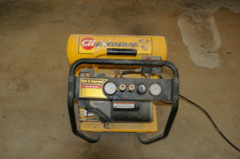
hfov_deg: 49.6
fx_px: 260
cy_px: 80
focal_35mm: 39
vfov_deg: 34.1
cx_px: 120
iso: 1600
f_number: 5.6
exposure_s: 1/45
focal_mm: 26
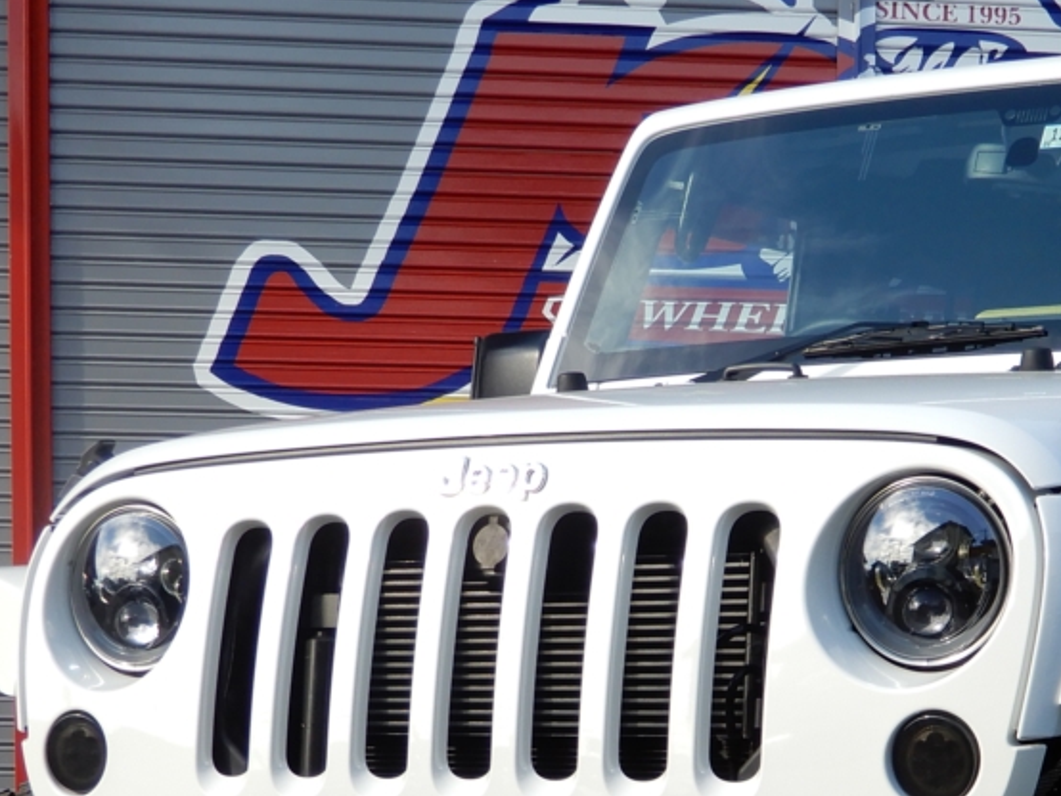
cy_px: 850
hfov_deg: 20.0
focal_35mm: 97
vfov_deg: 14.9
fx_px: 2974
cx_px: 889
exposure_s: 1/200
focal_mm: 7.5
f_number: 4
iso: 80
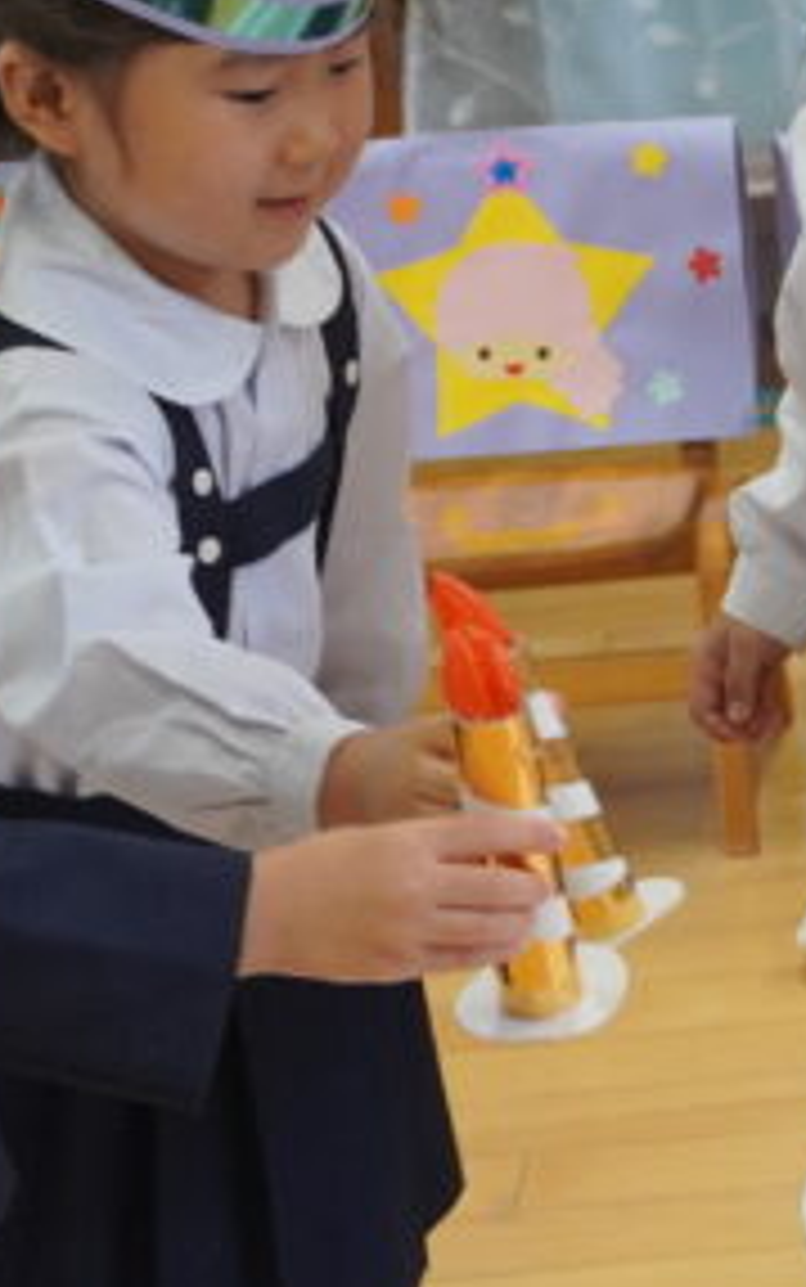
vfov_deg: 14.1
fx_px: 5190
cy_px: 763
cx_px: 941
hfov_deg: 8.8
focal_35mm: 148
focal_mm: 27
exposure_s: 1/160
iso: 800
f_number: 4.5
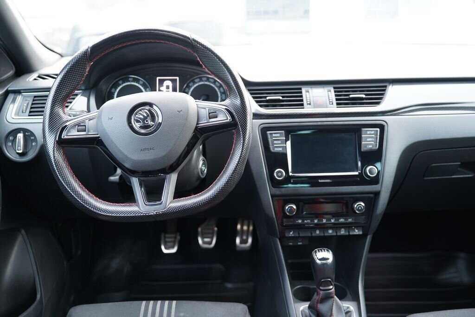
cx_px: 238
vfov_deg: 40.0
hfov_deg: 57.2
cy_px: 158
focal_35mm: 33
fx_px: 435
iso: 1000
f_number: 2.8
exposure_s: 1/40
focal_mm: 33
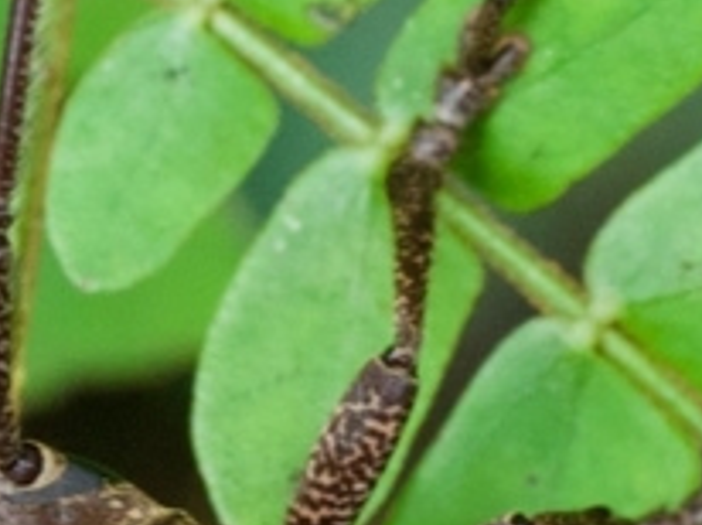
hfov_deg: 4.0
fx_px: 10108
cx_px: -20
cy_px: 527
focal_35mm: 499
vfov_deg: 3.0
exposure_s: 1/50
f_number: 9
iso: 1600
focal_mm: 45
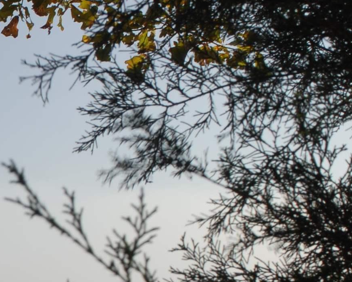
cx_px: -248
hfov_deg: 14.5
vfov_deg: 12.8
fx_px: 1240
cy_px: 295
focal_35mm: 119
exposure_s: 1/20
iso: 100
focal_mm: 24
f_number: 11
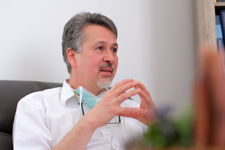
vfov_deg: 16.3
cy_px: 75
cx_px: 112
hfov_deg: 24.2
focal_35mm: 84
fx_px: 525
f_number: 1.8
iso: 400
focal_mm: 56
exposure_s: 1/300
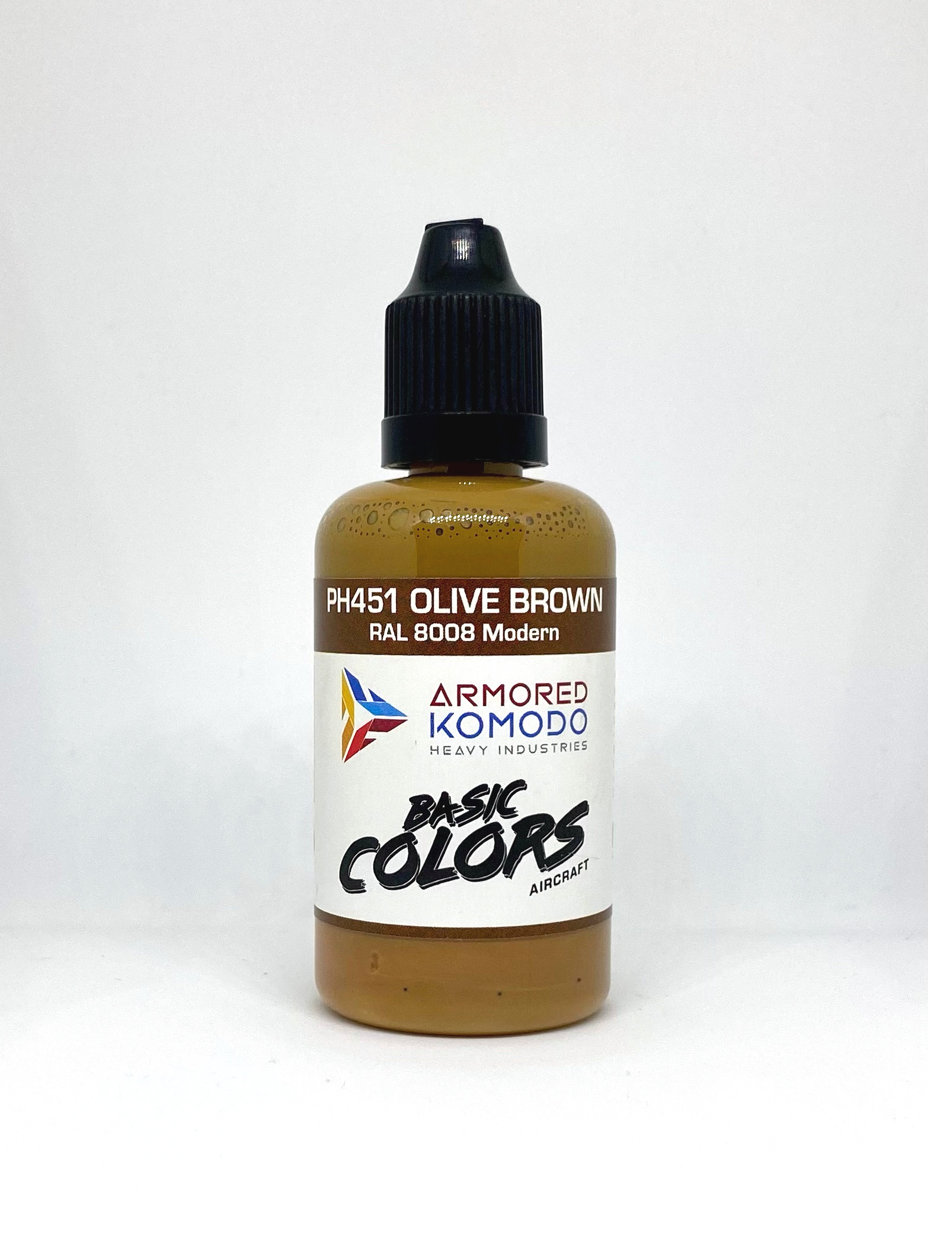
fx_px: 929
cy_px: 618
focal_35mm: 26
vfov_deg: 67.3
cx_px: 464
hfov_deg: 53.1
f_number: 1.8
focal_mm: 4.25
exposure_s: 1/263
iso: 32
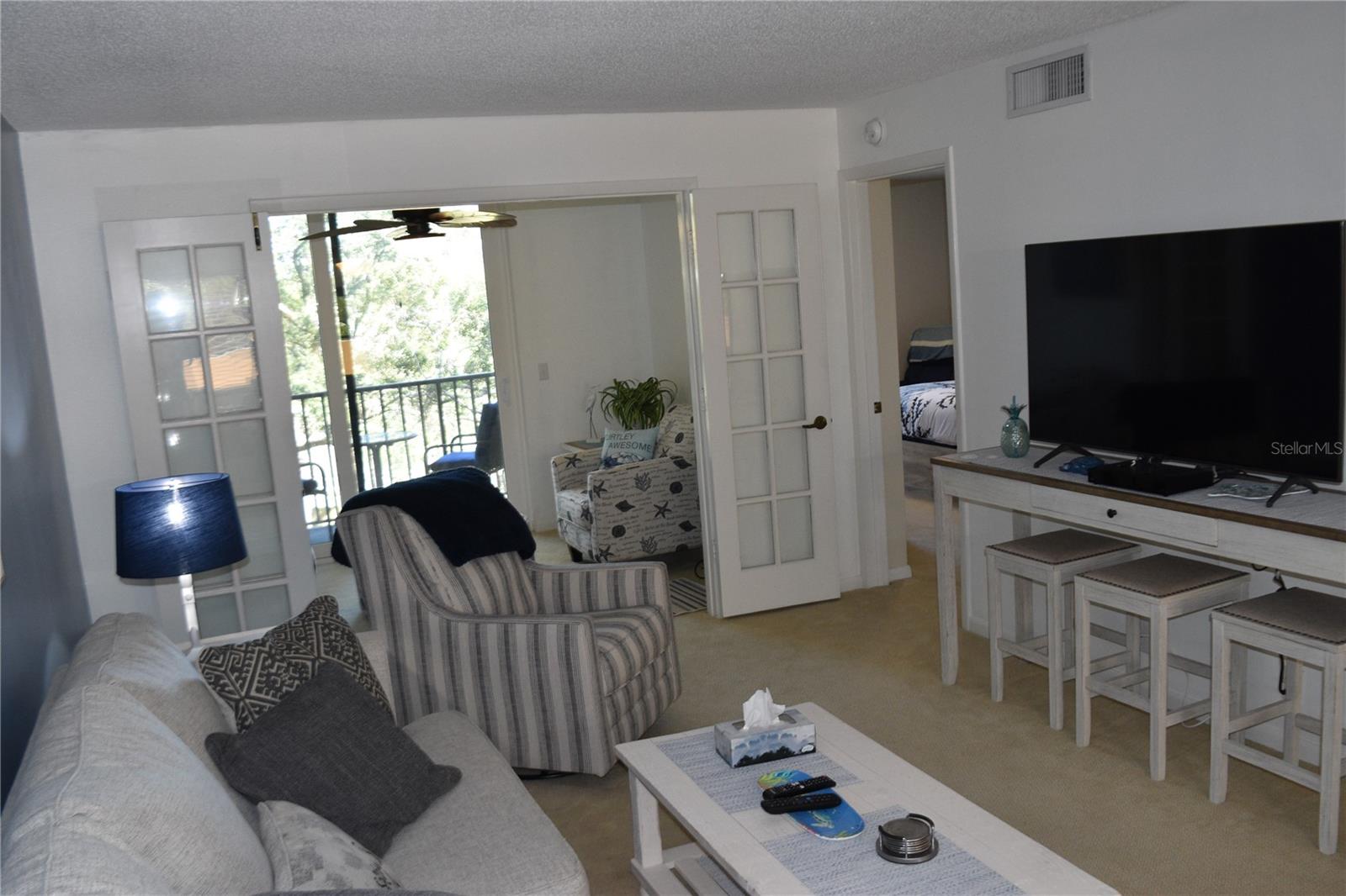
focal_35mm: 30
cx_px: 673
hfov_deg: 61.9
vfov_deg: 43.6
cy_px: 448
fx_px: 1121
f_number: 5.6
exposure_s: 1/125
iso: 800
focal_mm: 20
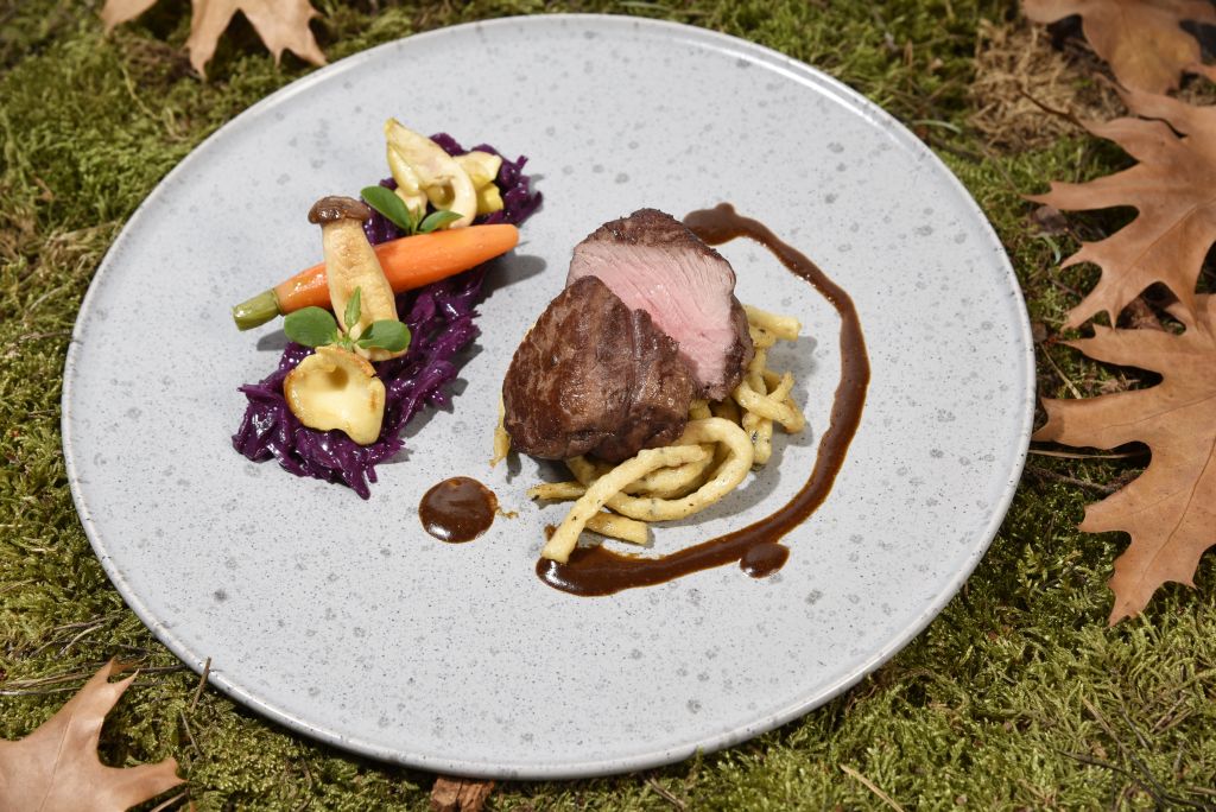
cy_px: 406
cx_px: 608
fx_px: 2535
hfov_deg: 27.0
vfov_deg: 18.2
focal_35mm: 75
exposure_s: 1/60
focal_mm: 75
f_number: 9
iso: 100
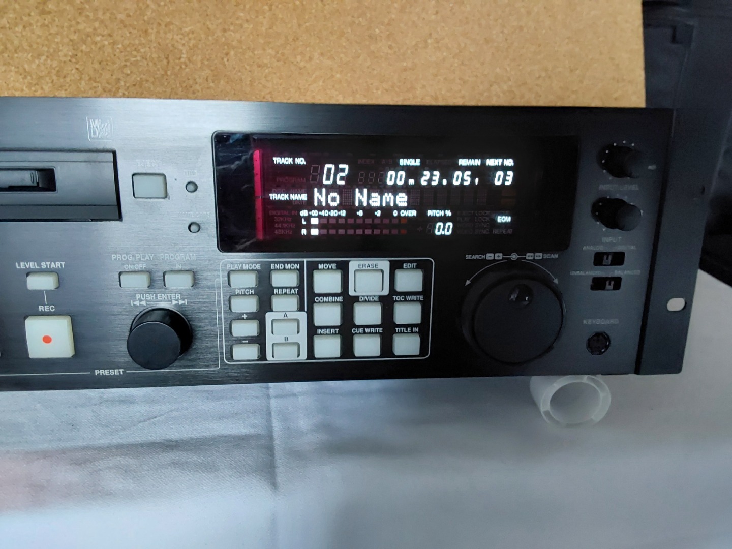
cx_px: 366
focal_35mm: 28
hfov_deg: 63.4
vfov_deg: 49.7
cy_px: 274
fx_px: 592
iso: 500
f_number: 1.9
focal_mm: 2.91
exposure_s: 1/17
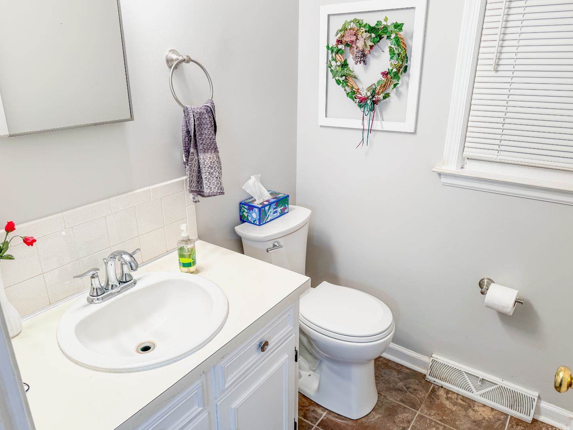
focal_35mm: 25
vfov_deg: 54.9
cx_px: 277
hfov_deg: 69.4
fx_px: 414
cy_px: 217
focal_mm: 6.76
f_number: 1.8
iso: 125
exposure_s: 1/120
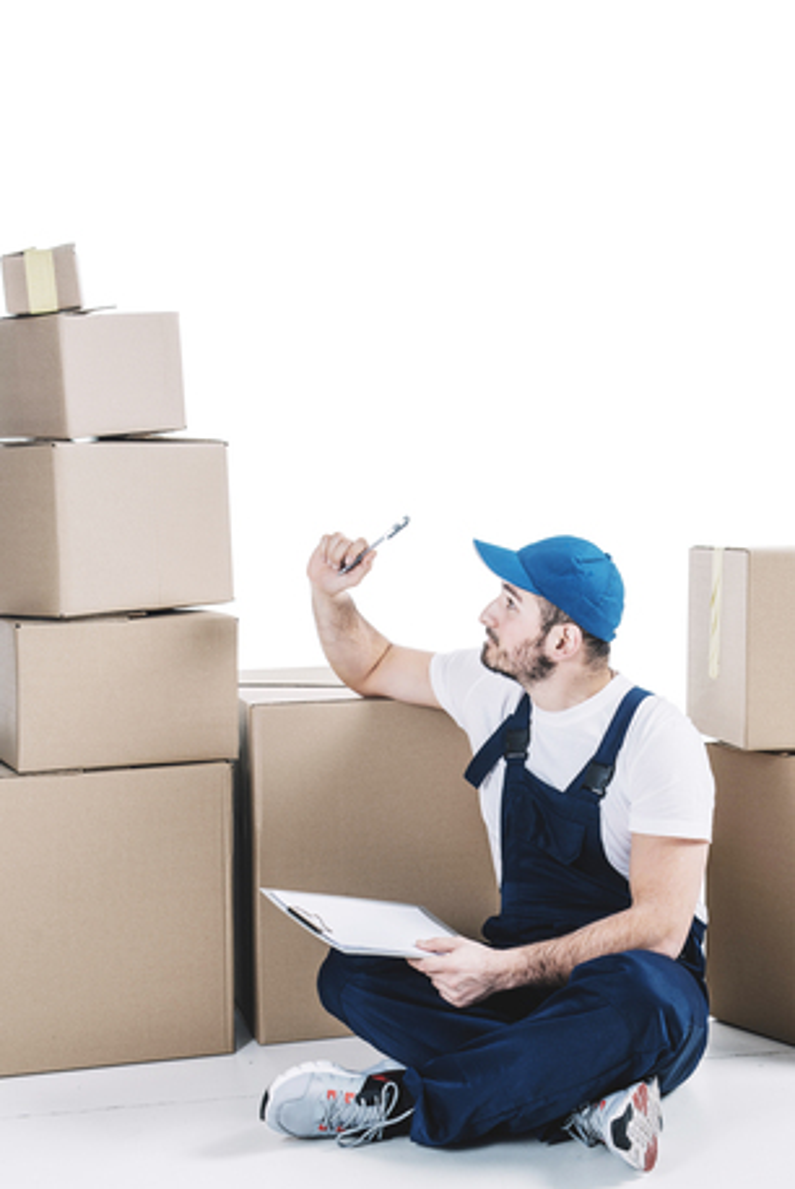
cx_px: 398
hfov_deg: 27.0
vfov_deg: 39.6
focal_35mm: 50
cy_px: 594
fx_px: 1654
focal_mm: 50
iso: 125
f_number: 6.3
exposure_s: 1/160
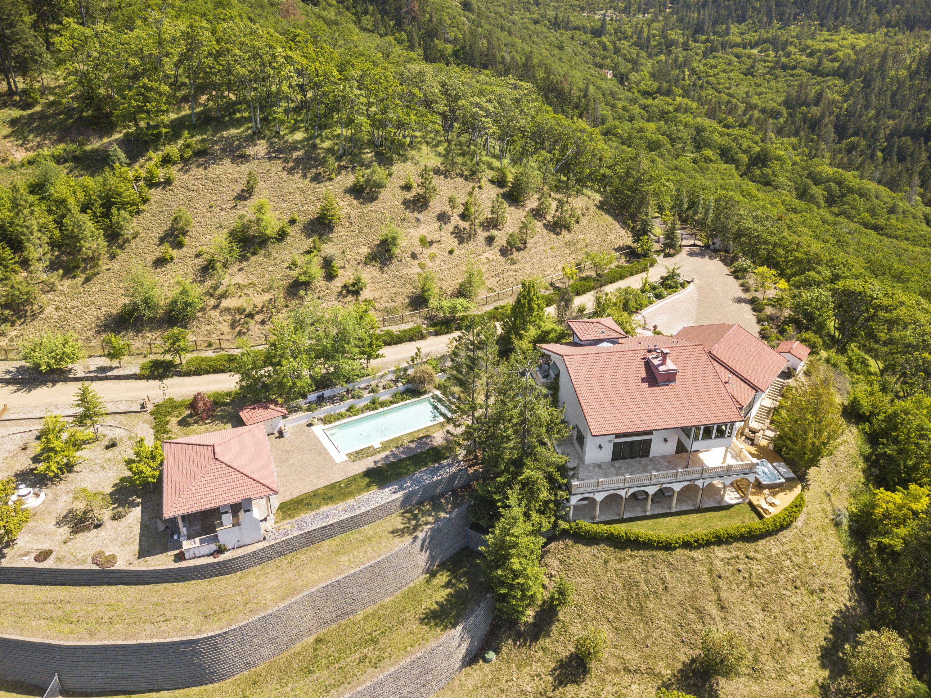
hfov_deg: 67.3
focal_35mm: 26
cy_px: 349
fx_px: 699
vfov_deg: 53.0
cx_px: 466
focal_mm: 4.73
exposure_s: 1/500
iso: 100
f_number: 2.2
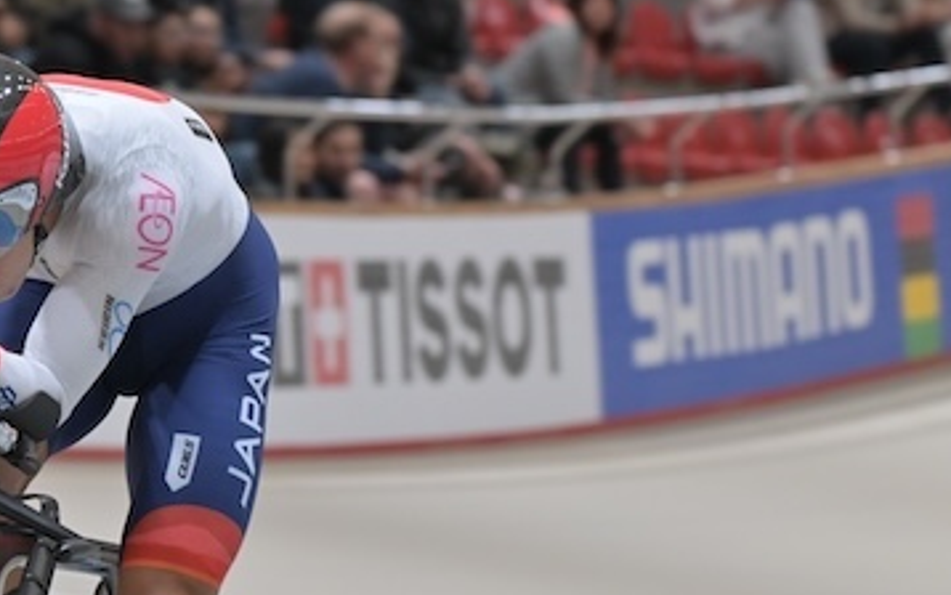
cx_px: -3
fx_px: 10630
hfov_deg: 5.1
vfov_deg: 3.2
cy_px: 495
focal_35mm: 410
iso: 1600
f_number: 6.3
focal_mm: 180
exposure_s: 1/500
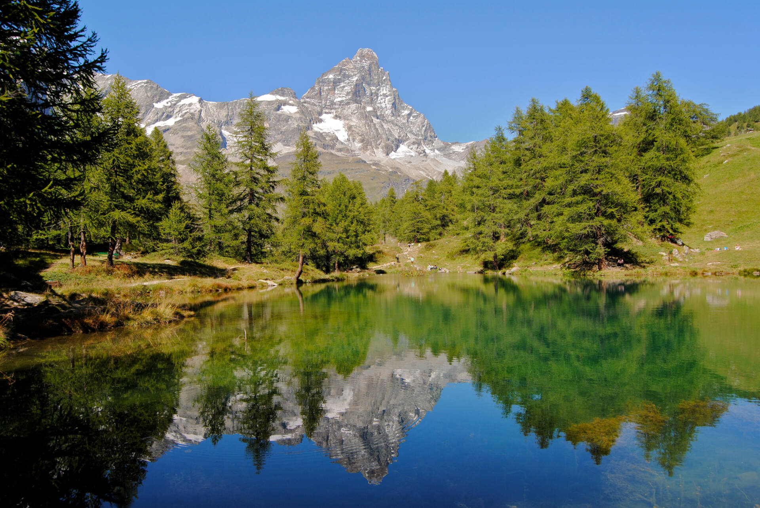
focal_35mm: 27
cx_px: 380
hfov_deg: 67.3
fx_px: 571
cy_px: 254
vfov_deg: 48.0
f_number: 7.1
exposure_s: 1/200
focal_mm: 18
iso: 100
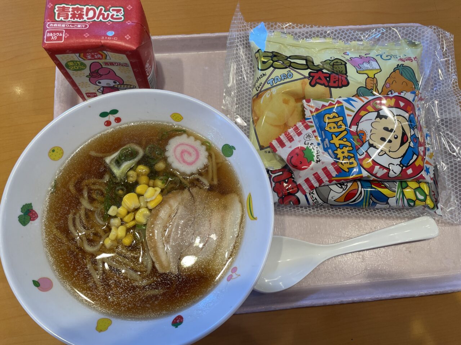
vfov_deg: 53.1
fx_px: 346
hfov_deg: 67.3
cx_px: 230
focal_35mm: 26
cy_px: 172
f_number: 1.6
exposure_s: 1/100
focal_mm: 4.2
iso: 50
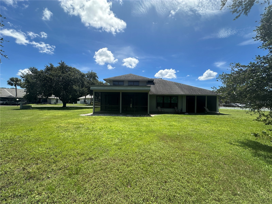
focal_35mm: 14
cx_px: 136
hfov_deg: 102.1
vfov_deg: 85.7
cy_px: 102
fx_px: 110
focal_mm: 2.22
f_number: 2.2
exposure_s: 1/1742
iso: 50
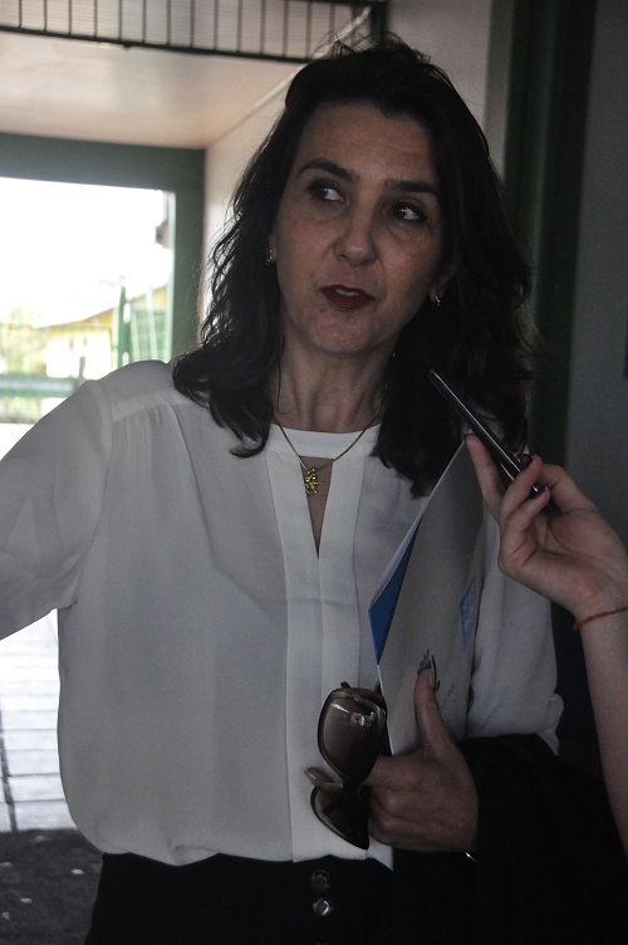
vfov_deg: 33.4
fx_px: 1573
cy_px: 472
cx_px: 314
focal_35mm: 60
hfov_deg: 22.6
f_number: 4.5
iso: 3200
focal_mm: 40
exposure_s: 1/640
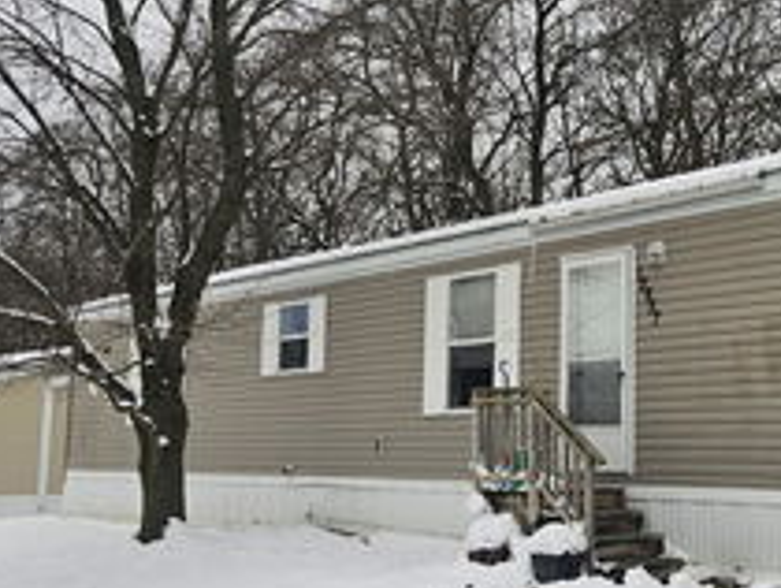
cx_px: 632
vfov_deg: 26.1
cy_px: 316
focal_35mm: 56
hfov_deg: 33.3
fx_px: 1265
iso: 25
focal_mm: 5.4
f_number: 1.8
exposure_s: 1/286
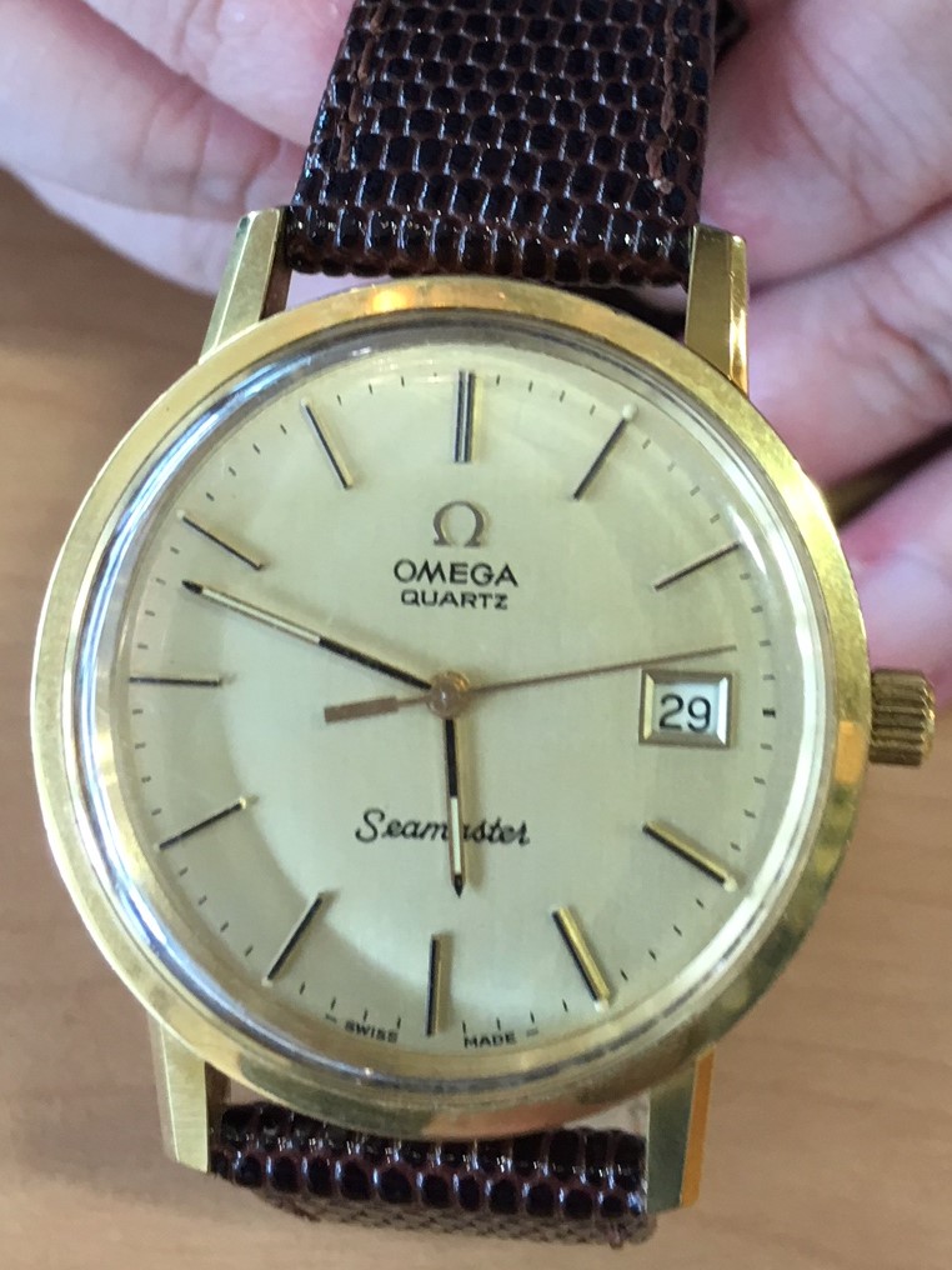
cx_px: 476
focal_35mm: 29
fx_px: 1063
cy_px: 635
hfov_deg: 48.2
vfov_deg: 61.7
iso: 32
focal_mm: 4.15
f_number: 2.2
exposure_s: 1/17
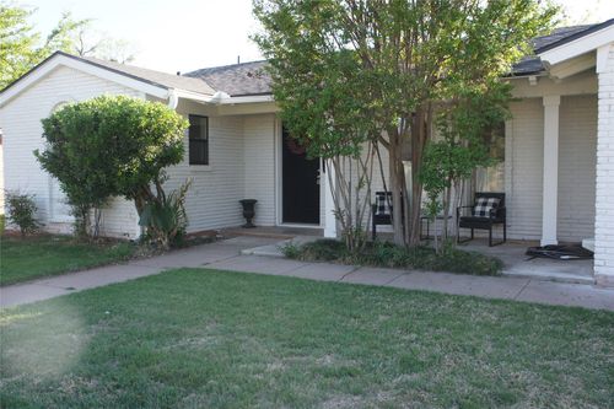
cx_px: 307
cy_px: 204
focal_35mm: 33
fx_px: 563
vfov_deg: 39.9
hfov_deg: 57.2
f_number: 6.3
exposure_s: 1/100
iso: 200
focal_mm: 22
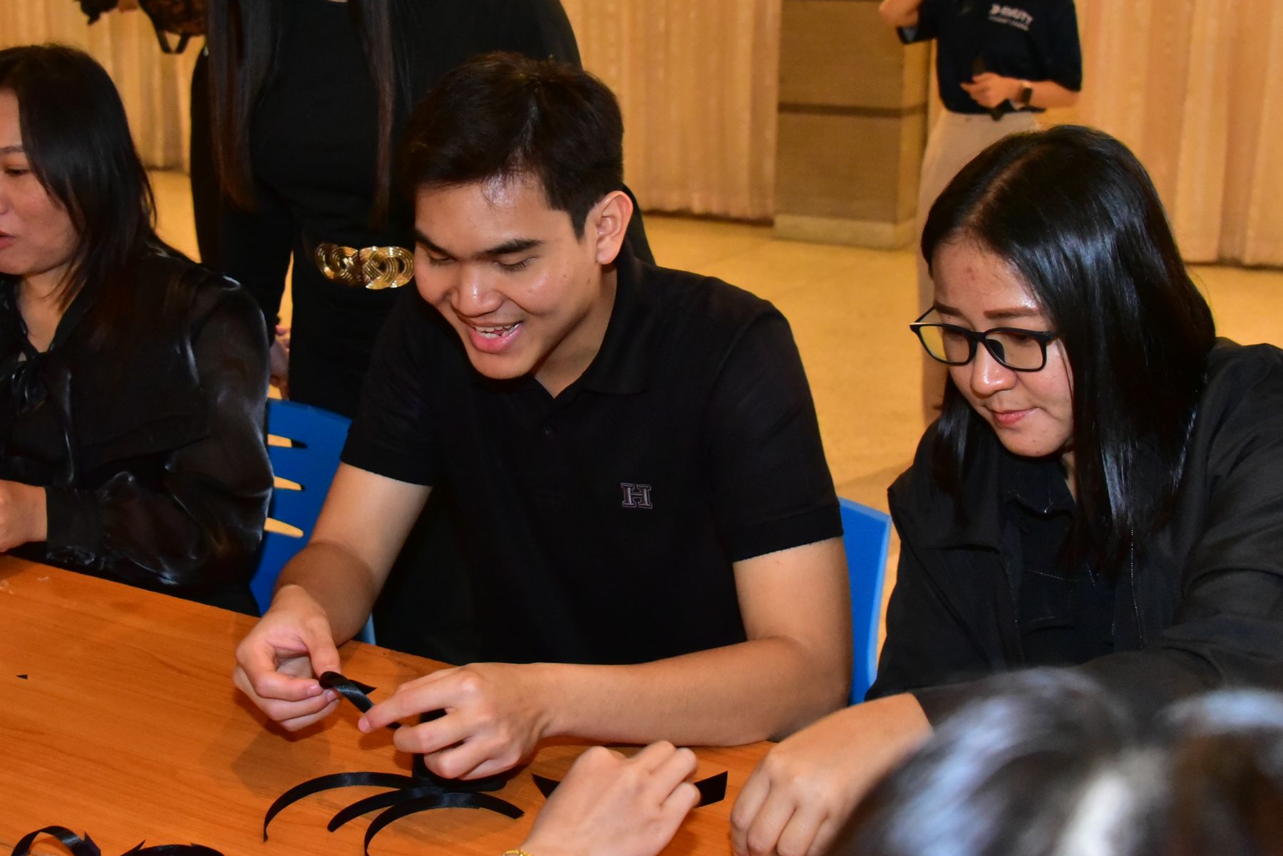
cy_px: 280
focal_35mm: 50
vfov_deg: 26.9
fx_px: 1783
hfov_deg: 39.4
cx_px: 526
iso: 8000
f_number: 6.3
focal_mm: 36
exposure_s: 1/100
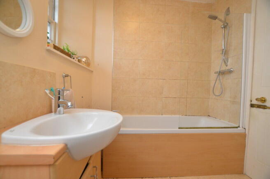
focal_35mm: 15
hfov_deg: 100.5
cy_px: 90
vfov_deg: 77.0
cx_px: 135
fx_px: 112
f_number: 4
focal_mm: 10
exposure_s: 1/60
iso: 800
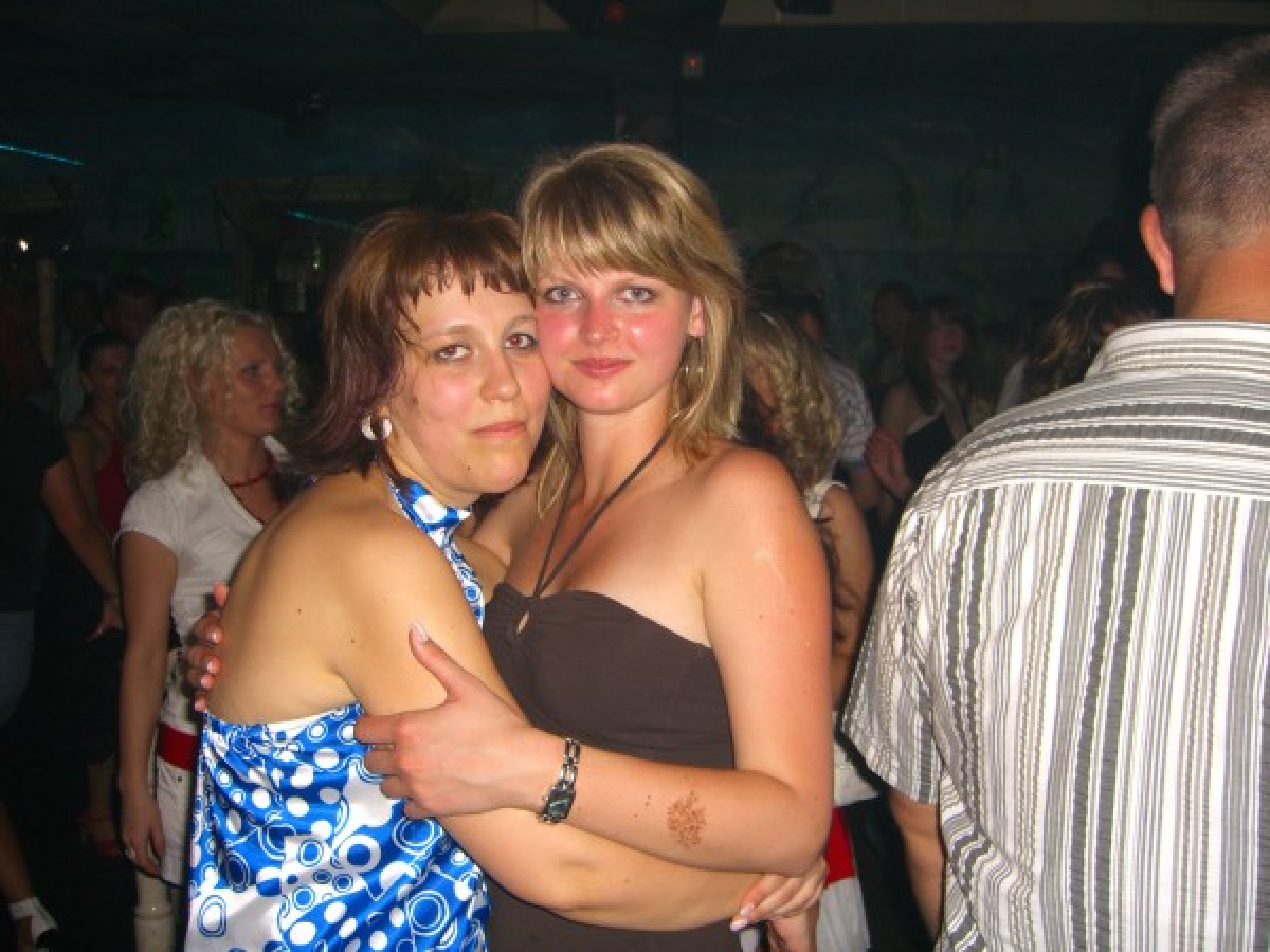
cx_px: 635
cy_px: 476
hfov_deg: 49.0
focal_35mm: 38
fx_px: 1394
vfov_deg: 37.7
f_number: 2.8
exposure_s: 1/60
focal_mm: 7.9
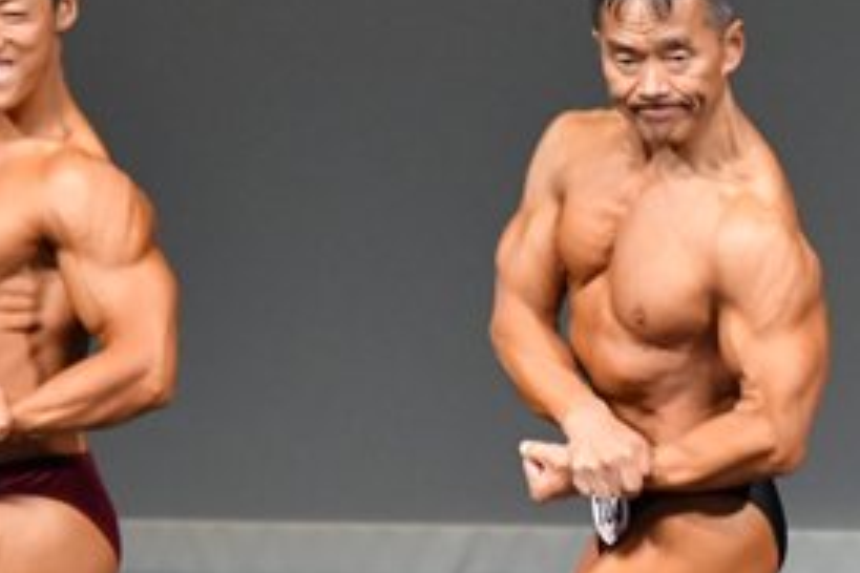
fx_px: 23385
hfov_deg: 2.1
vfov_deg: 1.4
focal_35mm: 979
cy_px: 491
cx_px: 956
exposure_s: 1/400
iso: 5000
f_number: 5.6
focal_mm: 230
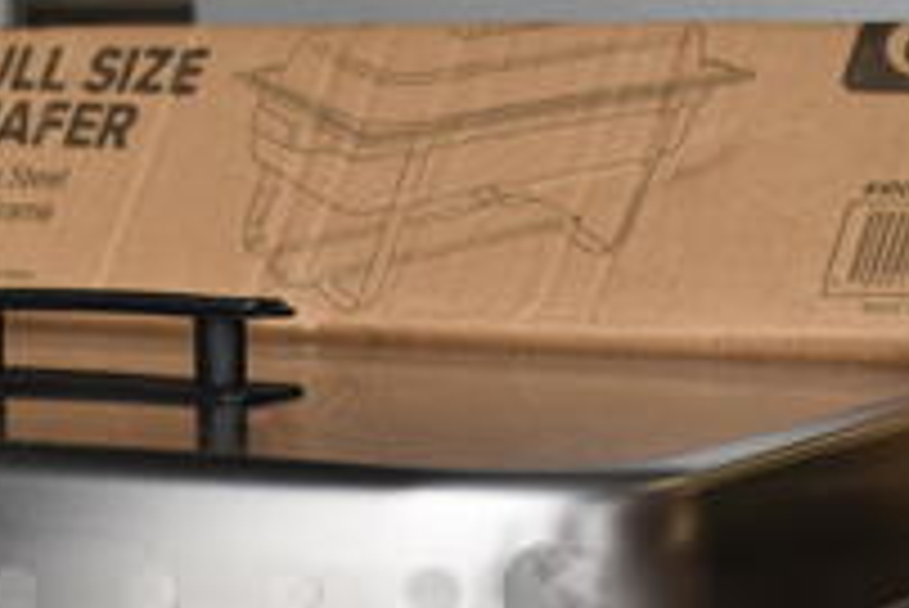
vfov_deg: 11.4
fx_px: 2982
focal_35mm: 118
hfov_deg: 17.3
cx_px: 292
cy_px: 775
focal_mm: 26
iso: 200
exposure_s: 1/160
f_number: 5.6
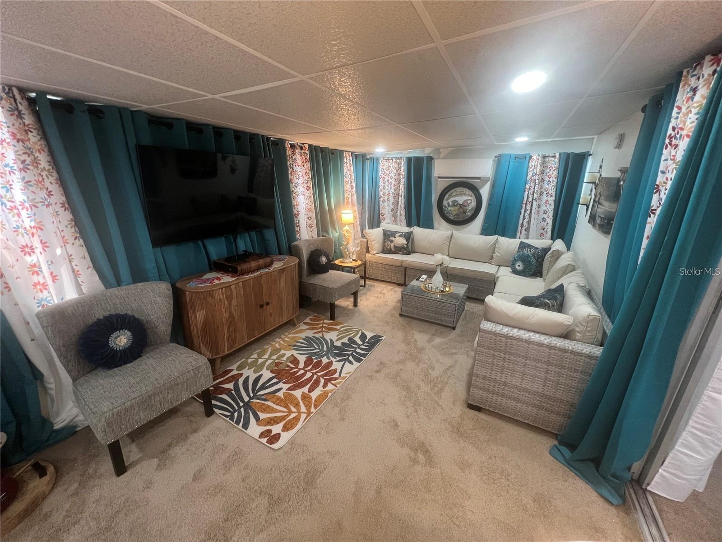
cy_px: 271
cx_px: 361
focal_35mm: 13
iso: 200
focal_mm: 1.57
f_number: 1.8
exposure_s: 1/60
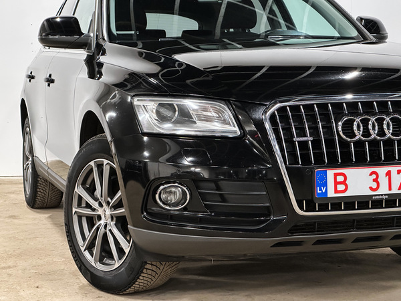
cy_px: 150
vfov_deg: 19.1
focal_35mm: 77
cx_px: 200
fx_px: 892
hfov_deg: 25.3
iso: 800
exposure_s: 1/35
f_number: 2.8
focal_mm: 9
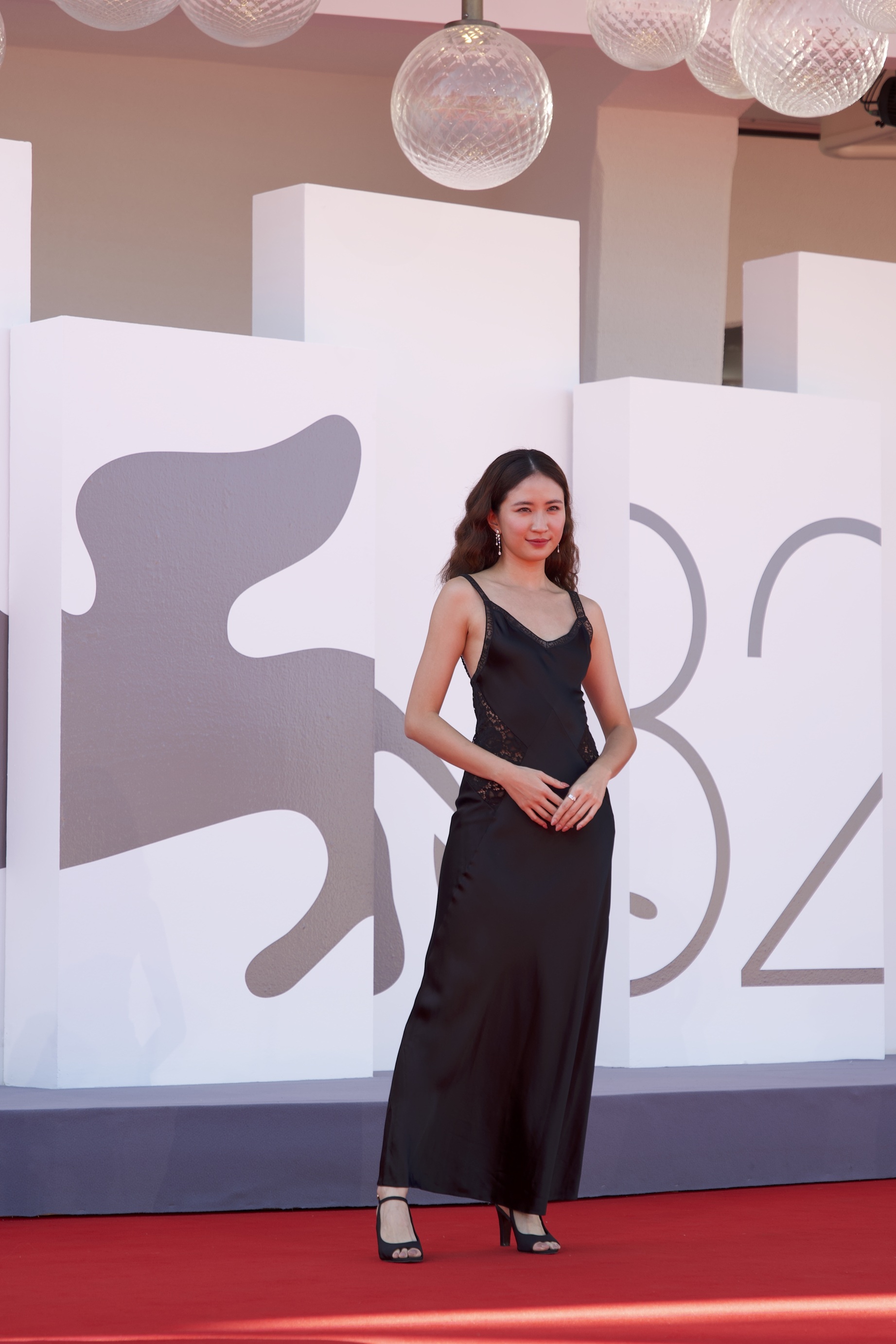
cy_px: 672
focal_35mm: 105
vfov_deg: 19.5
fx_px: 3919
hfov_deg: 13.0
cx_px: 448
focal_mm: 70
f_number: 3.5
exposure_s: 1/250
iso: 100
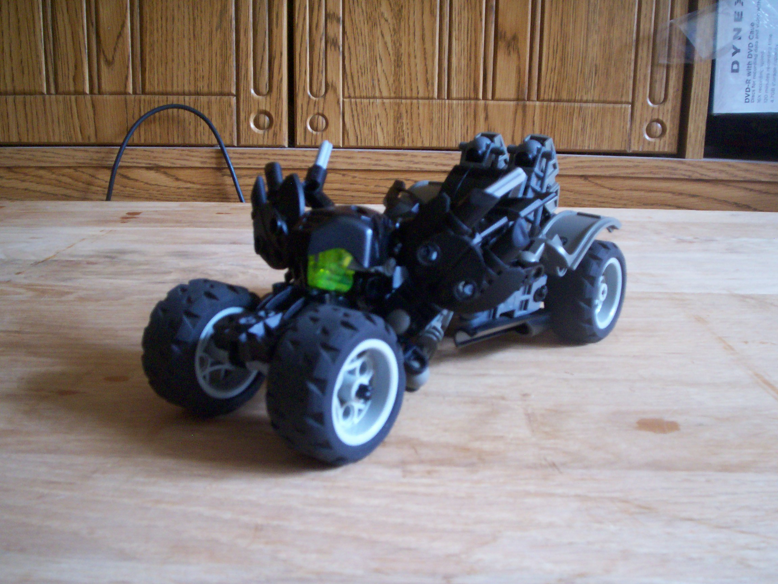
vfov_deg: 39.7
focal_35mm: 36
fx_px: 809
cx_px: 389
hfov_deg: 51.4
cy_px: 292
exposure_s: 1/8.84
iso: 200
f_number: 4.5
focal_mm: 5.9
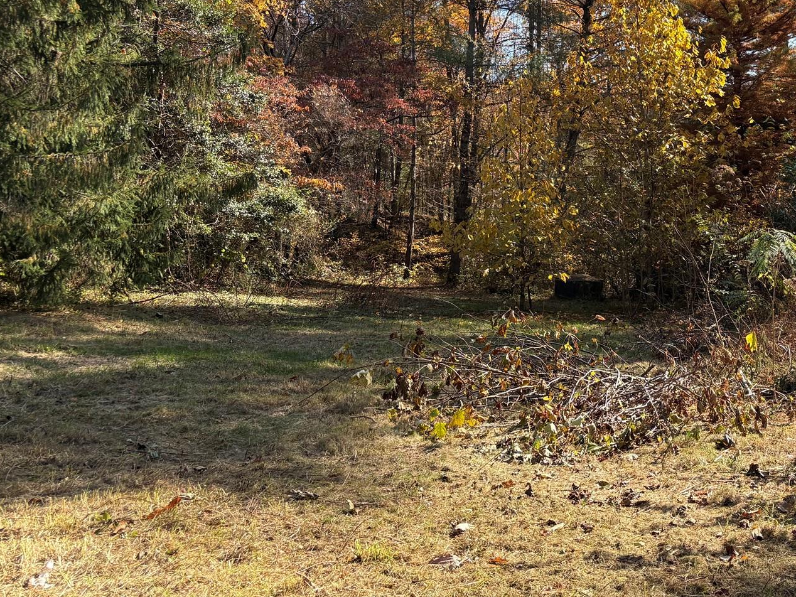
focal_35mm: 42
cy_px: 137
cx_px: 600
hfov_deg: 43.3
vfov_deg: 33.5
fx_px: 966
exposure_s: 1/850
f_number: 1.6
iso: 50
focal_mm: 5.96
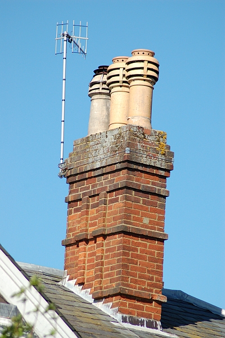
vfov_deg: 7.2
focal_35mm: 285
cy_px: 169
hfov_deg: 4.8
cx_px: 112
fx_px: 2678
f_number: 5
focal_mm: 190
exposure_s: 1/1600
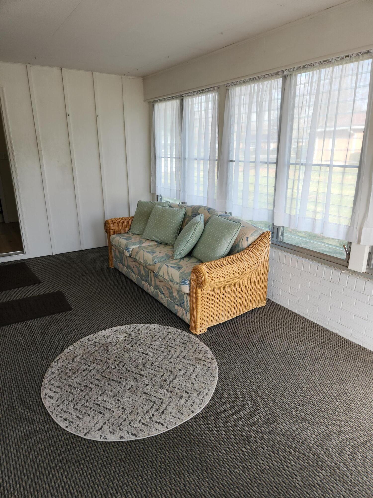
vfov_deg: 73.9
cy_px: 249
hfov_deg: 58.9
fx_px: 330
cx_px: 186
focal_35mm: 23
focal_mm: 5.4
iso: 64
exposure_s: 1/180
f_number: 1.8
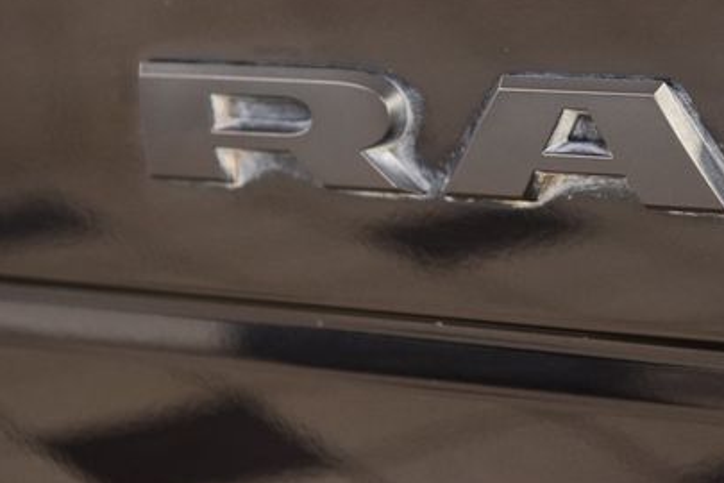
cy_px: 112
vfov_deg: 9.3
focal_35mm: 147
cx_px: 568
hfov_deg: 13.9
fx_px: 2956
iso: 1600
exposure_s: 1/30
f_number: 4
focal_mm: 62
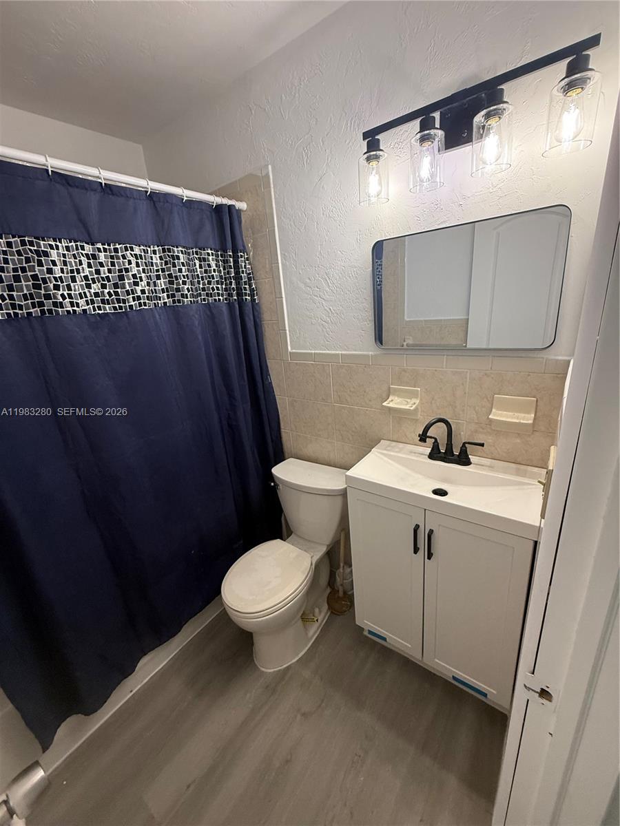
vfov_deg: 102.1
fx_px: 334
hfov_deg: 85.7
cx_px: 310
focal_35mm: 14
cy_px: 413
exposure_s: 1/120
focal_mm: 2.22
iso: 250
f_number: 2.2
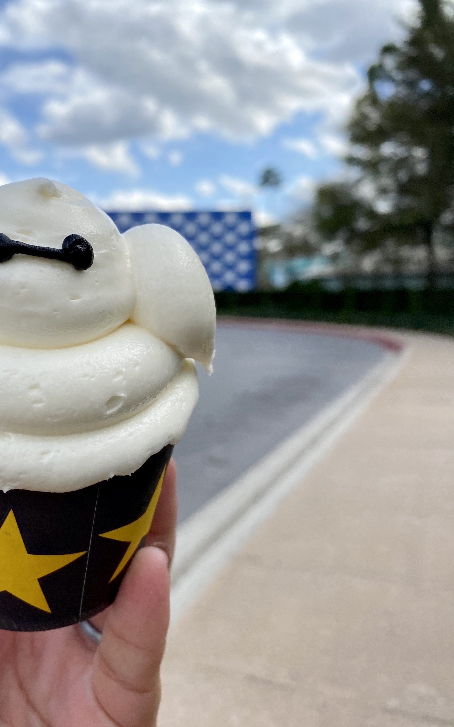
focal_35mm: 37
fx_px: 732
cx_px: 31
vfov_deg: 52.7
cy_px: 363
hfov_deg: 32.4
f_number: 1.8
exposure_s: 1/2273
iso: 32
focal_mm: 4.25
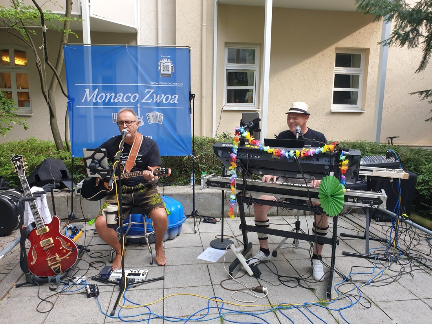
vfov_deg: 53.1
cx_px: 216
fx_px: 324
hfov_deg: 67.3
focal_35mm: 26
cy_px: 162
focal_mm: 4.3
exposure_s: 1/100
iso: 80
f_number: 2.4
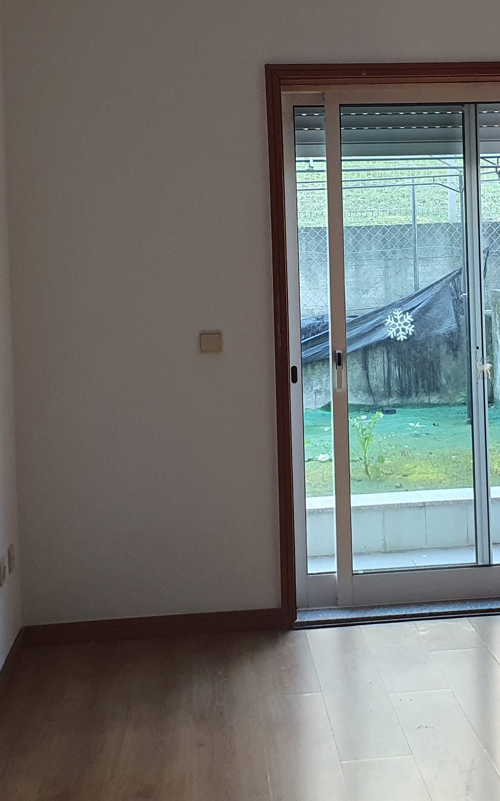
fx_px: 1265
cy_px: 270
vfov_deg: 34.8
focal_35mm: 58
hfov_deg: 22.0
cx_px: 419
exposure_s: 1/100
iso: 320
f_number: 2.4
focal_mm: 4.32
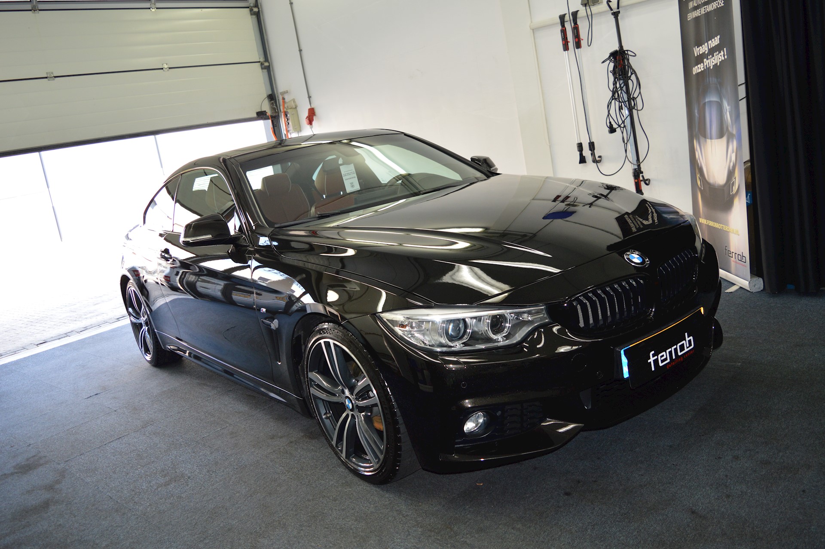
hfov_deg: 62.0
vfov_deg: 43.5
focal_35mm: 30
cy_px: 274
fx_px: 687
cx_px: 412
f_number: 4
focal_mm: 20
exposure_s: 1/100
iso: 400
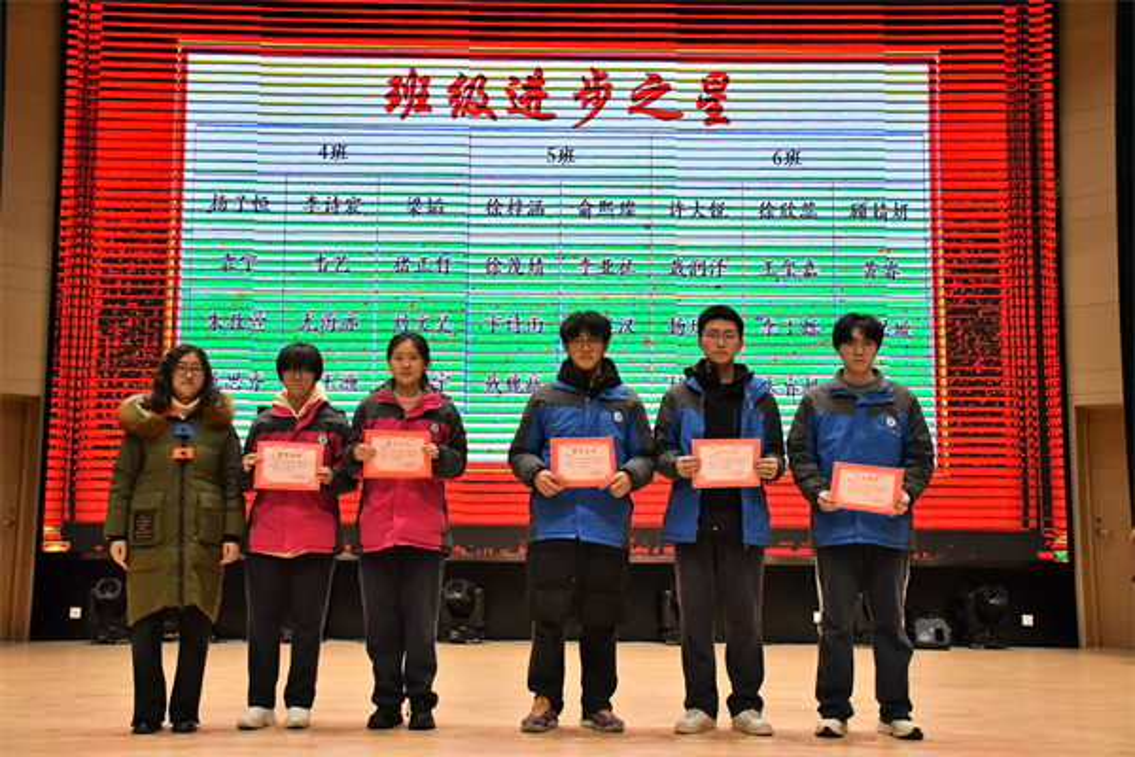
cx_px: 568
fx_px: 1419
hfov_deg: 43.6
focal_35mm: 45
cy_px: 378
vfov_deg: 29.9
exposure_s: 1/2500
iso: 3200
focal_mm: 30
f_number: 4
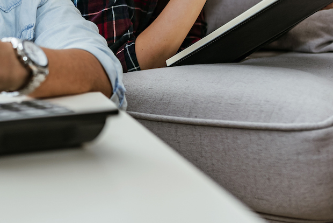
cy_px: -1
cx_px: 14
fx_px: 731
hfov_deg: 24.7
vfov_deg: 16.9
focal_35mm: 79
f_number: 2.2
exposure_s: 1/160
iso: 200
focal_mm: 35
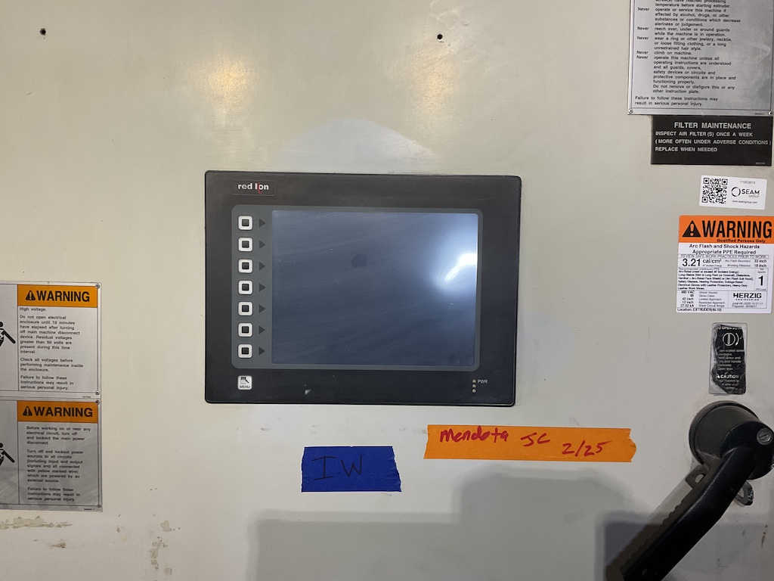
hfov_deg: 61.7
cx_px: 387
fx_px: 648
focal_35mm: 29
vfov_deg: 48.2
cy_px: 290
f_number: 1.8
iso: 64
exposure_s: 1/60
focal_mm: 3
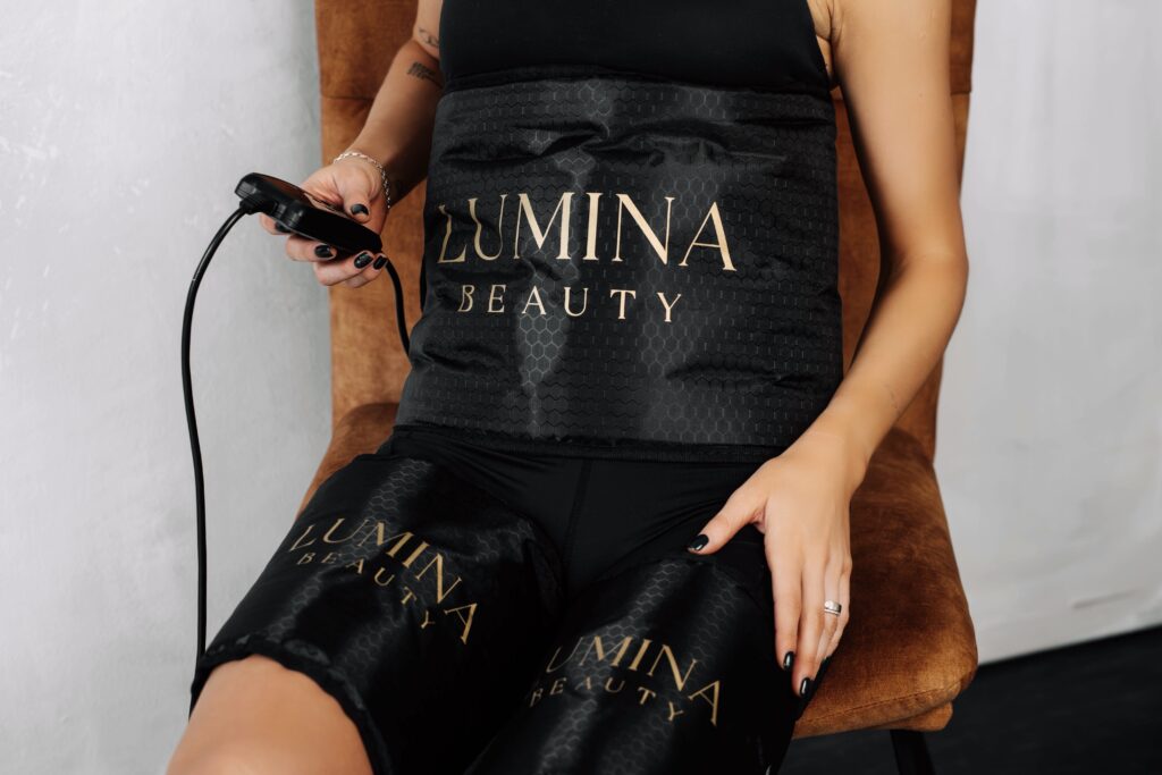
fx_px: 2744
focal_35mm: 85
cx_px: 581
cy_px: 388
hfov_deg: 23.9
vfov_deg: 16.1
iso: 1600
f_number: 5.6
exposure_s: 1/125
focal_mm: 85
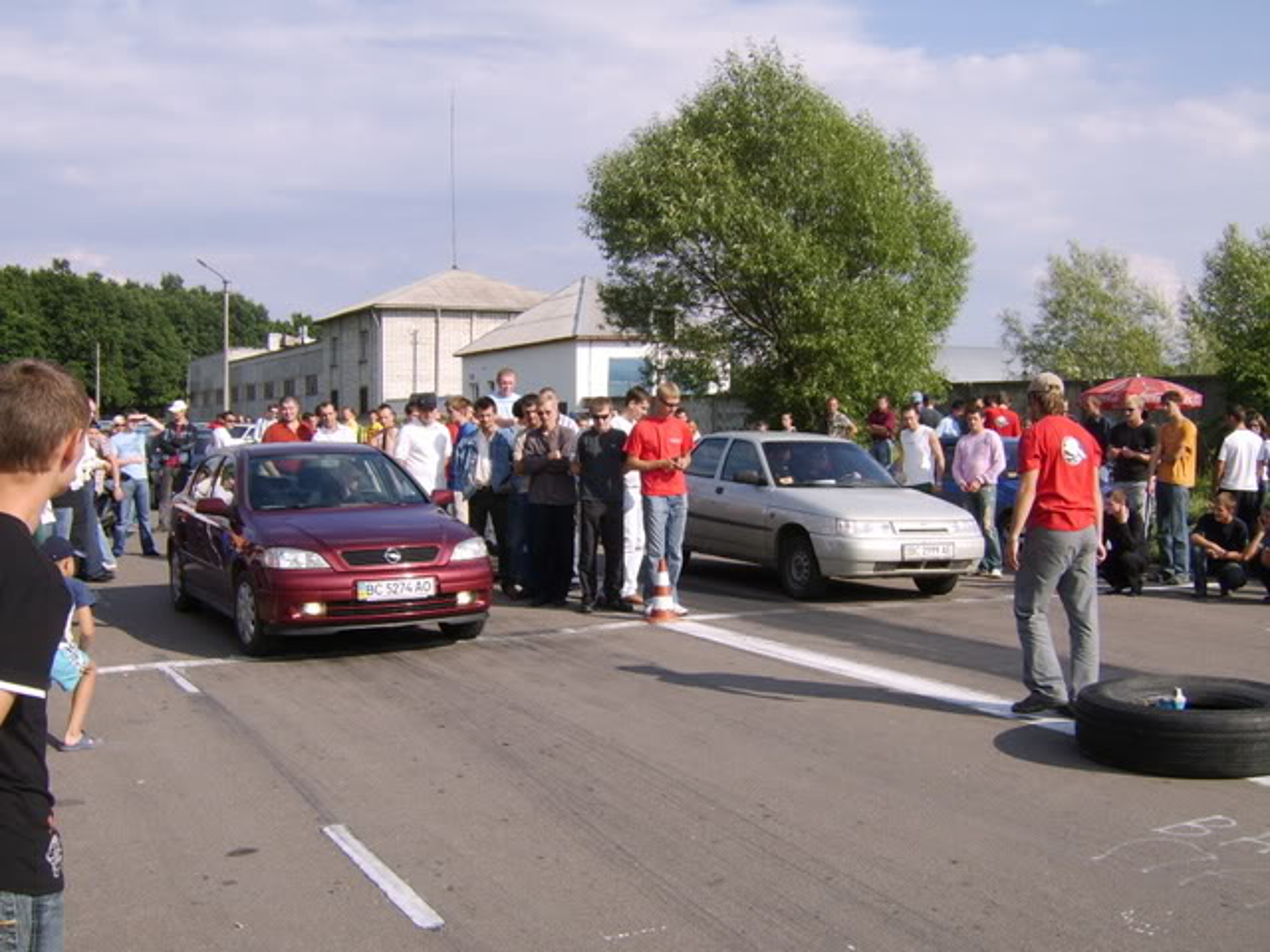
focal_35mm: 31
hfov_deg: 58.4
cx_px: 635
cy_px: 476
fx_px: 1137
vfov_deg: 45.4
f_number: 6.7
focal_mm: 8.13
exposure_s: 1/297
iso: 71
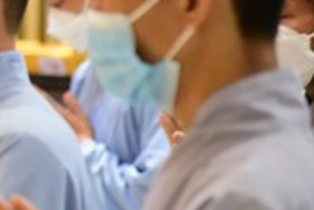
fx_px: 3885
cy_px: -22
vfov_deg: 3.1
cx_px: -249
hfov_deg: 4.6
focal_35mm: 445
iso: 4000
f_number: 4
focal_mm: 120
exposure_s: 1/125
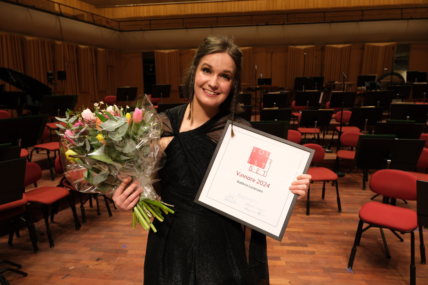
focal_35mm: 24
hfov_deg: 73.7
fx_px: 285
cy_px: 142
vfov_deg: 53.1
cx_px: 214
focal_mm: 16
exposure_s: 1/160
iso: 1250
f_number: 4
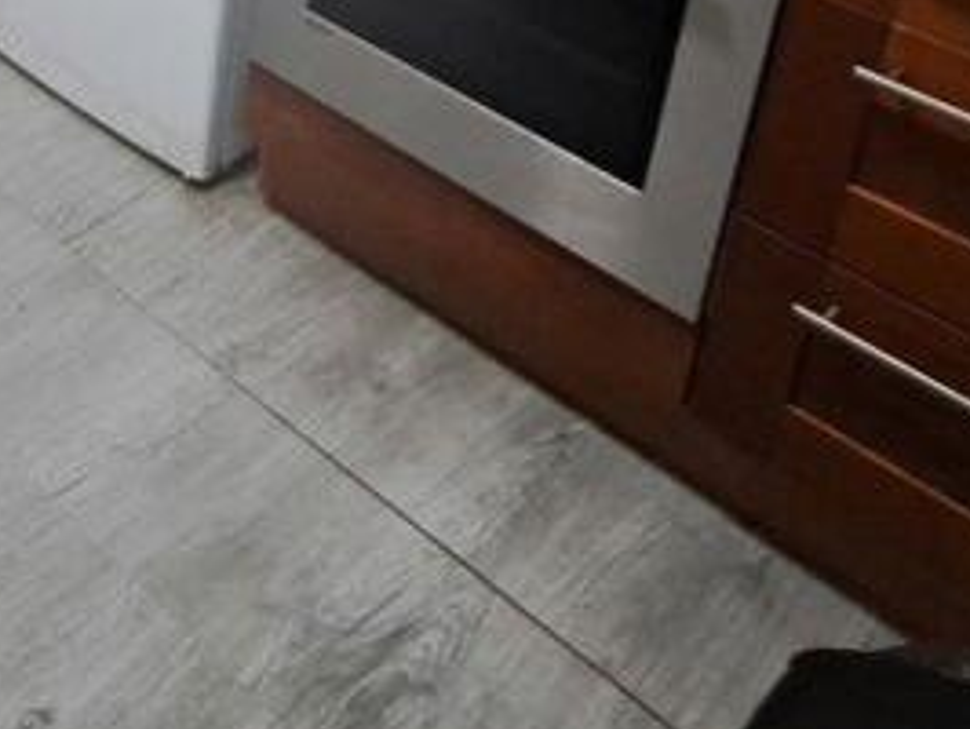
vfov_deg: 22.4
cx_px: -233
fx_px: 1402
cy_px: -441
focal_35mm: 50
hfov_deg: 31.2
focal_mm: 1.74
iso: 320
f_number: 2.2
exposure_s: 1/25
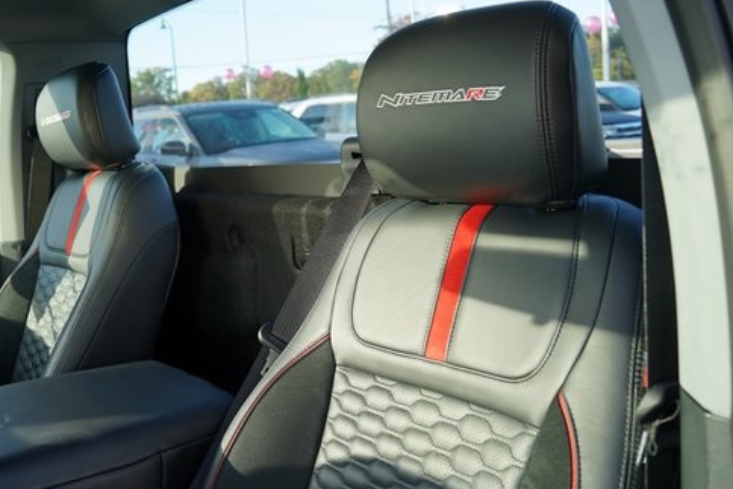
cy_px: 232
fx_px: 754
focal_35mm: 37
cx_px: 292
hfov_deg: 51.5
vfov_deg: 36.0
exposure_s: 1/80
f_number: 5.6
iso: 100
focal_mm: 28
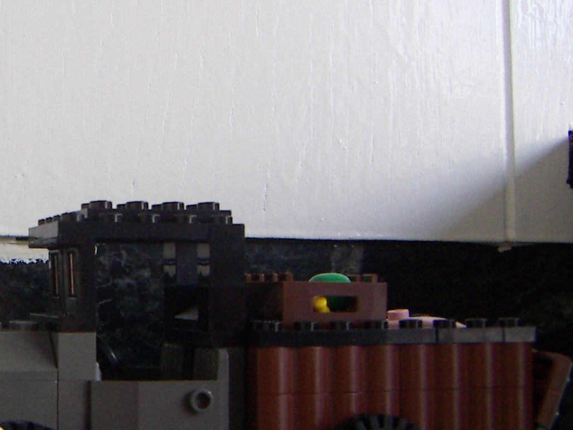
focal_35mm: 72
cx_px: 8
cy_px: 298
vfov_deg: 20.3
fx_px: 1192
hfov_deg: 25.7
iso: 100
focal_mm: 4.7
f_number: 2.8
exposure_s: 1/50
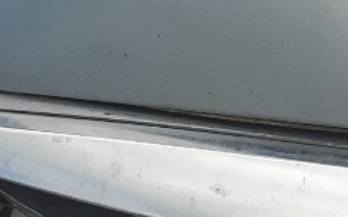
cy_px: -145
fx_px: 1725
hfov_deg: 11.4
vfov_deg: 7.0
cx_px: 384
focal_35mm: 182
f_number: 1.5
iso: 50
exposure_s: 1/2000
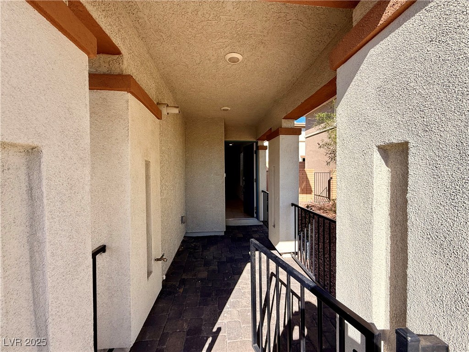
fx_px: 190
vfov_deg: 85.7
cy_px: 176
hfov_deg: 102.1
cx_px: 234
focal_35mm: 14
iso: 64
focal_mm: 2.22
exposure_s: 1/403
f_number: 2.2
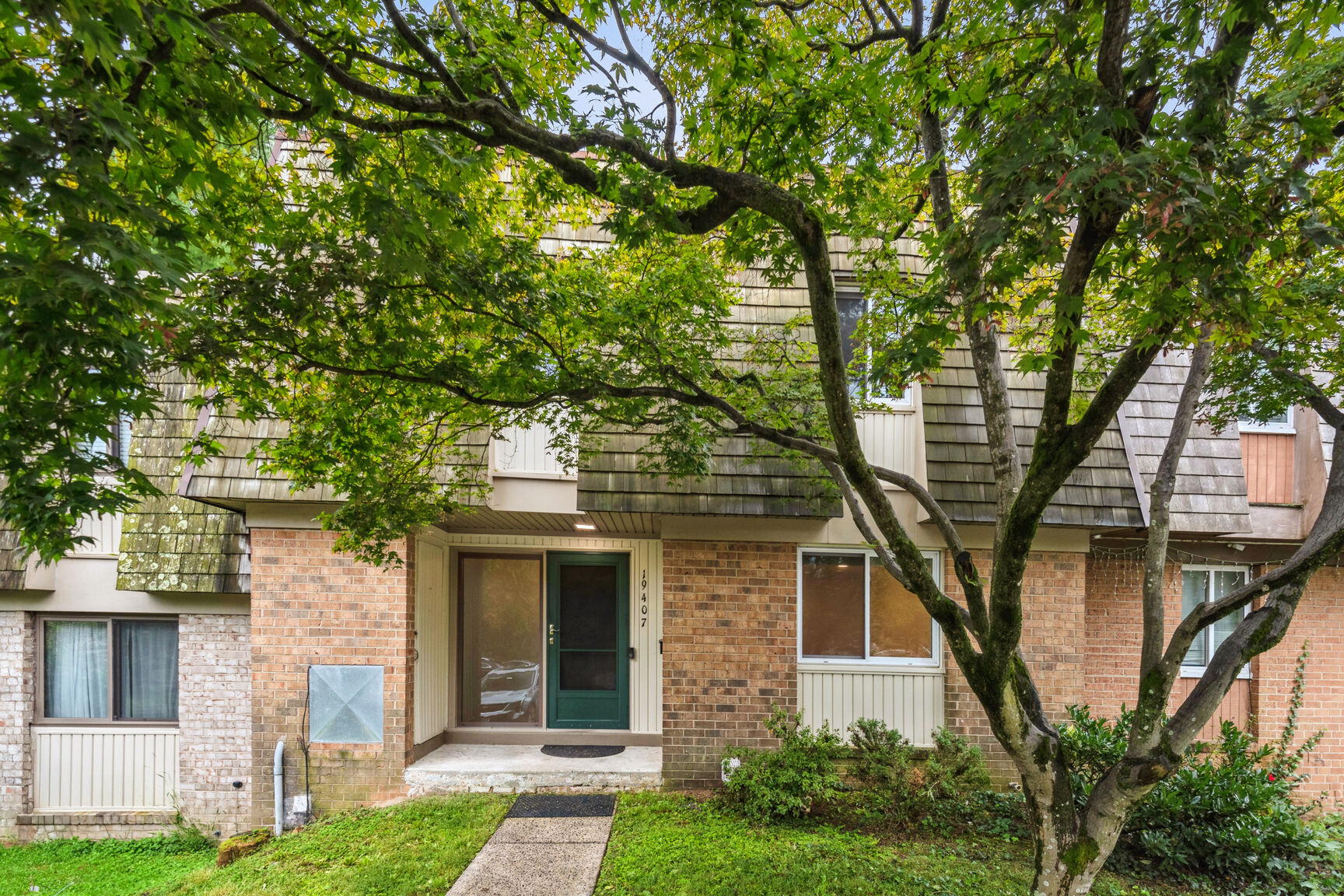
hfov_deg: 96.7
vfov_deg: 73.7
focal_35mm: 16
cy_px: 448
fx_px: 597
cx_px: 672
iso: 400
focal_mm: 16
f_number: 8
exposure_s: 1/50
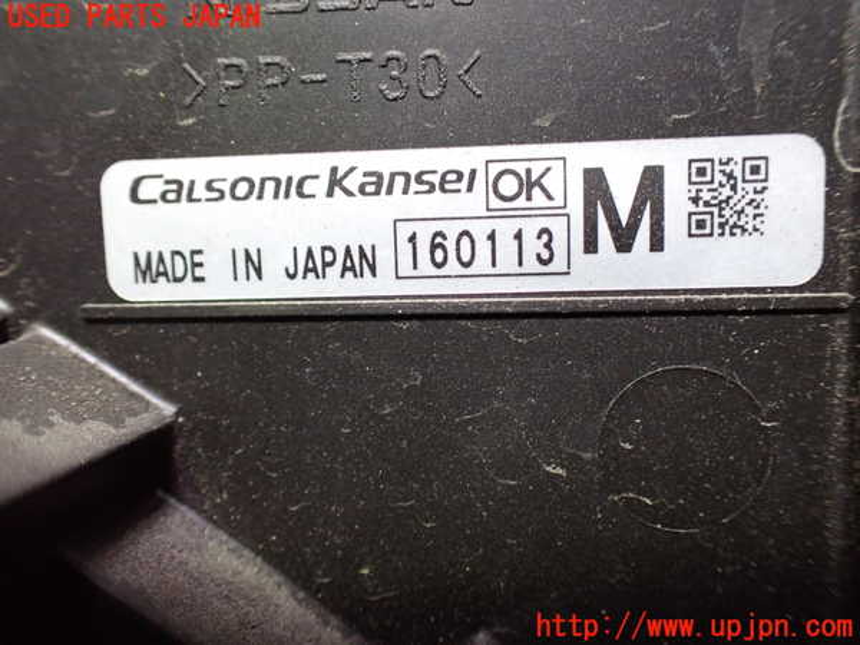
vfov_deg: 46.8
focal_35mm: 30
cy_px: 322
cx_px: 430
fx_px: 745
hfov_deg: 60.0
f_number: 2.3
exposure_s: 1/30
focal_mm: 5.4
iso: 800
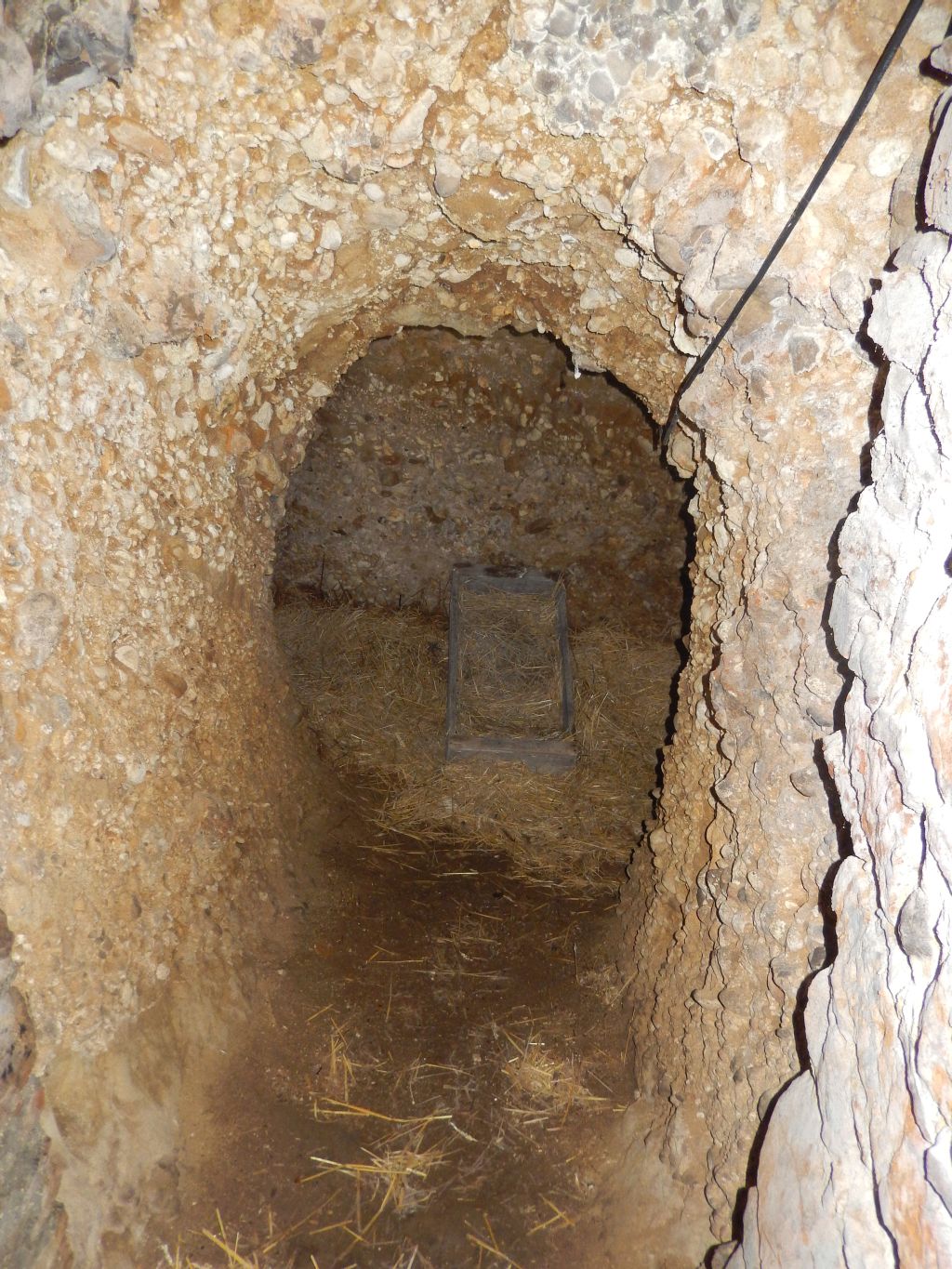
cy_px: 634
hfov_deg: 54.9
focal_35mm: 25
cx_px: 476
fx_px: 917
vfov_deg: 69.4
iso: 280
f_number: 3.4
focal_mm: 4.5
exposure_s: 1/30
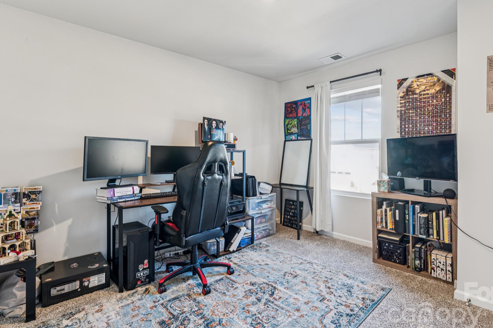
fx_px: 253
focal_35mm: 18
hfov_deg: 88.3
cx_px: 273
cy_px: 151
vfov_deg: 66.0
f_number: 13
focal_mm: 16.4
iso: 100
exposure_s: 1.3
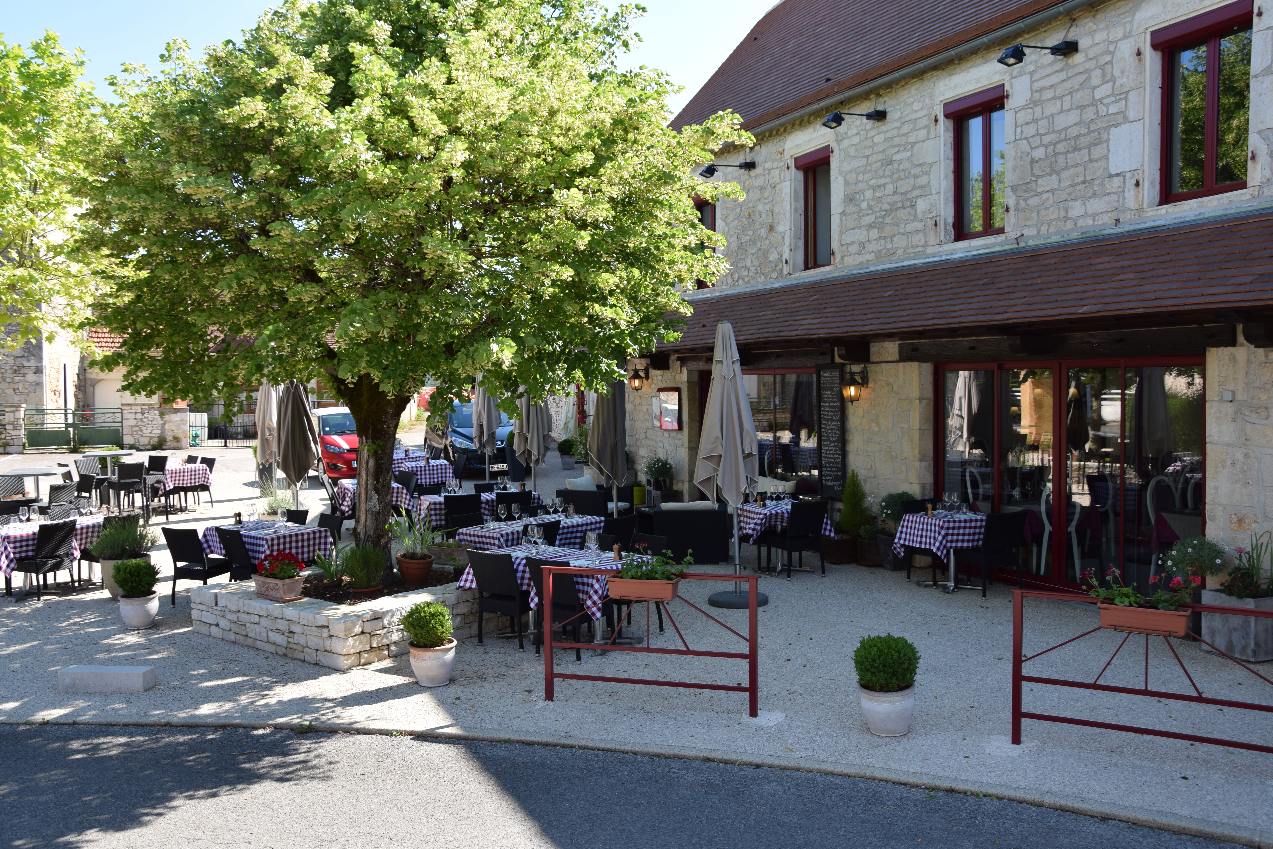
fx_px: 1167
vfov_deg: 40.0
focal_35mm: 33
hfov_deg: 57.2
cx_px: 636
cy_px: 424
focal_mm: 22
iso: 100
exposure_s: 1/100
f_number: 8
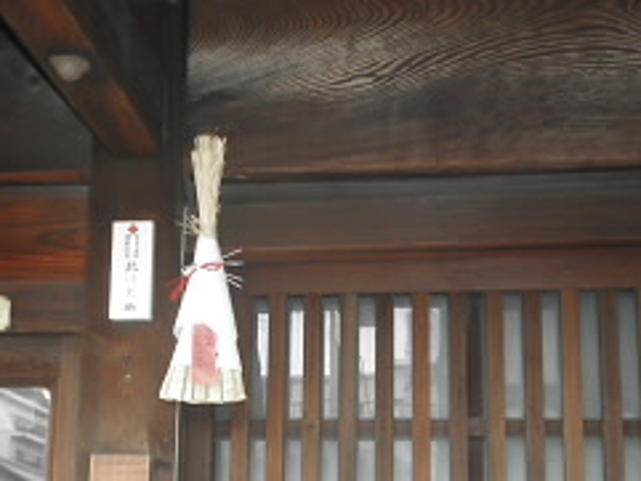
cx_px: 202
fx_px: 1167
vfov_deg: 23.1
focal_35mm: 63
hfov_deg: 30.4
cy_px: 351
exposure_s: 1/60
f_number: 3.9
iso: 250
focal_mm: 6.9
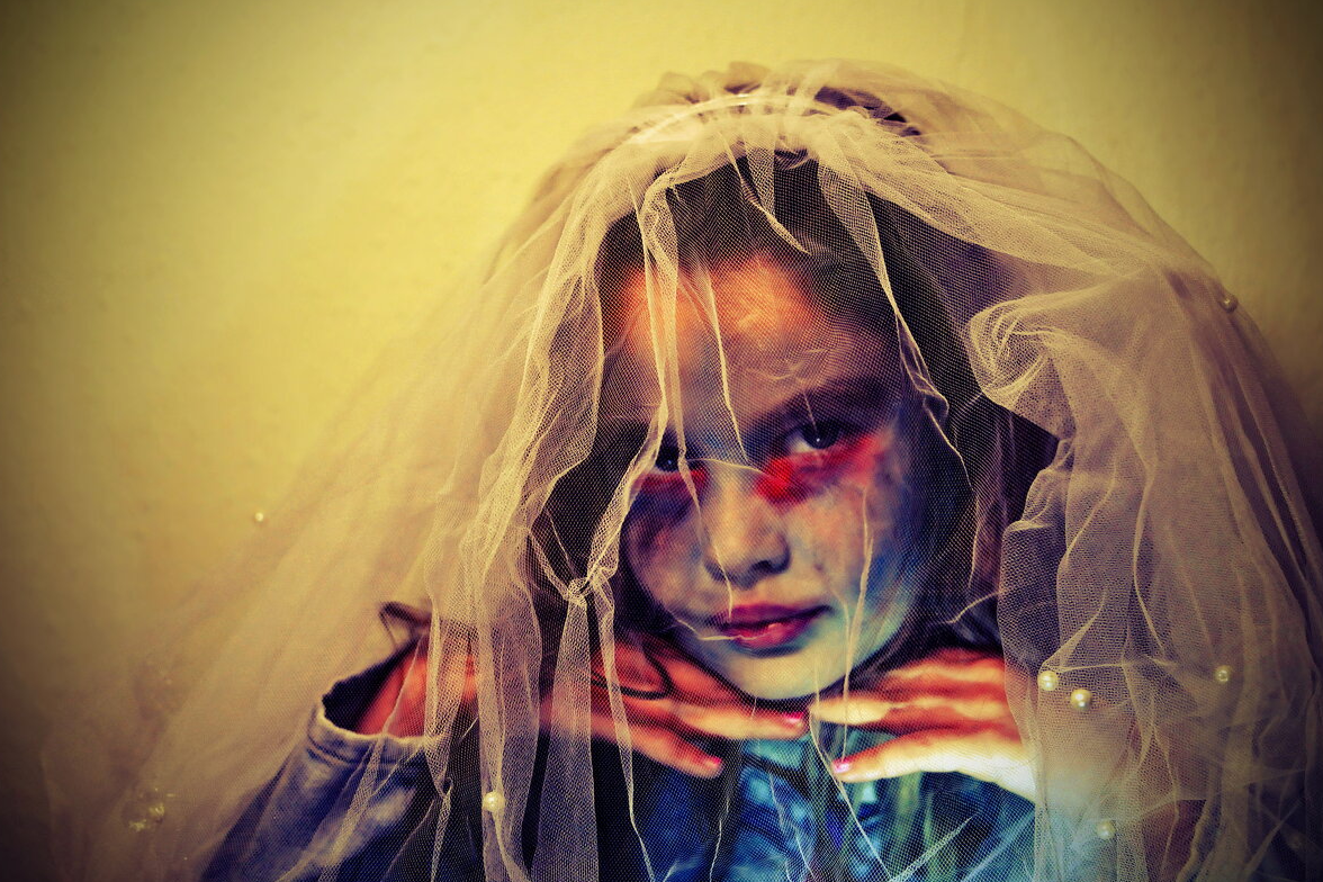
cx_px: 659
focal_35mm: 54
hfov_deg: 37.2
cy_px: 446
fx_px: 1966
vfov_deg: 25.3
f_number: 2.8
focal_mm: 35
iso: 1250
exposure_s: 1/320
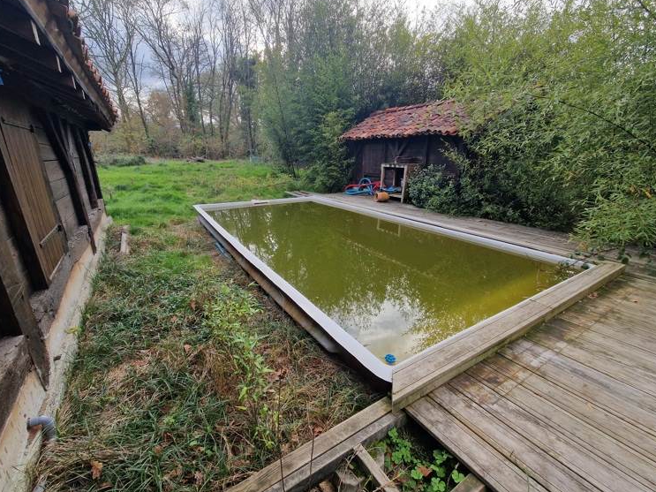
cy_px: 252
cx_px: 314
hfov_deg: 102.0
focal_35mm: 14
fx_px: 265
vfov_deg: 85.6
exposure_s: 1/417
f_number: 2.2
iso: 50
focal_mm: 2.2
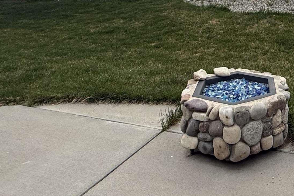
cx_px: 275
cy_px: -35
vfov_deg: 28.7
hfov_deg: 42.6
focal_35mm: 41
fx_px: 335
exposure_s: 1/1050
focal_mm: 2.22
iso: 50
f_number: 2.2
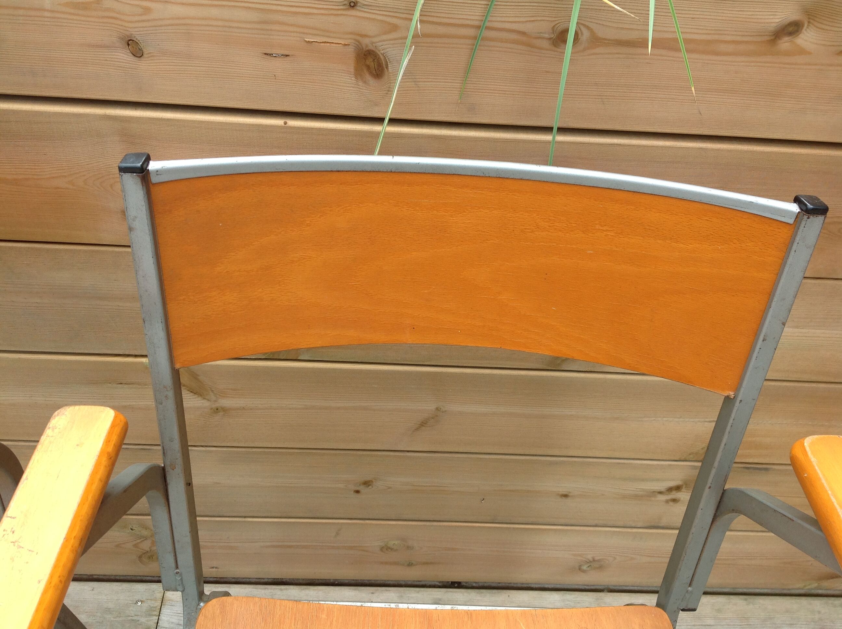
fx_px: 850
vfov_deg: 40.6
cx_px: 421
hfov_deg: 52.7
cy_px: 314
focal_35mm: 35
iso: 50
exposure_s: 1/161
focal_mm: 4.28
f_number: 2.4
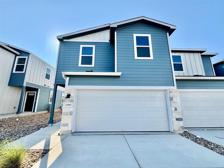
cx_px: 112
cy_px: 84
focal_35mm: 14
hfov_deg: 102.1
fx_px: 91
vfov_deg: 85.7
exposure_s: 1/727
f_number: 2.2
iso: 50
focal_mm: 2.22
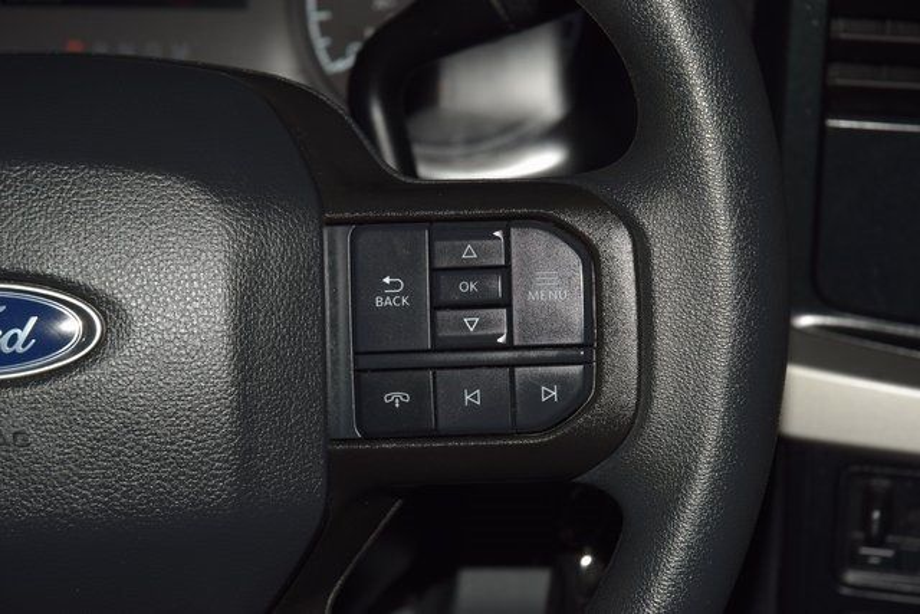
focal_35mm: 105
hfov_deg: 19.5
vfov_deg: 13.0
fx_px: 2684
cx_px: 460
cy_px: 307
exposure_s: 1/125
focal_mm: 70
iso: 100
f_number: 8
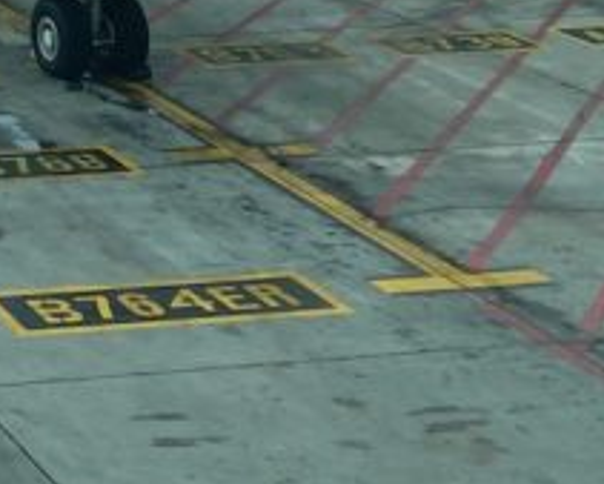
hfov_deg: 13.9
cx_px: -492
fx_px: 2200
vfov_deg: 11.9
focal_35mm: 123
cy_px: -266
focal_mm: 4.25
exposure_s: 1/515
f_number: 1.8
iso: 32
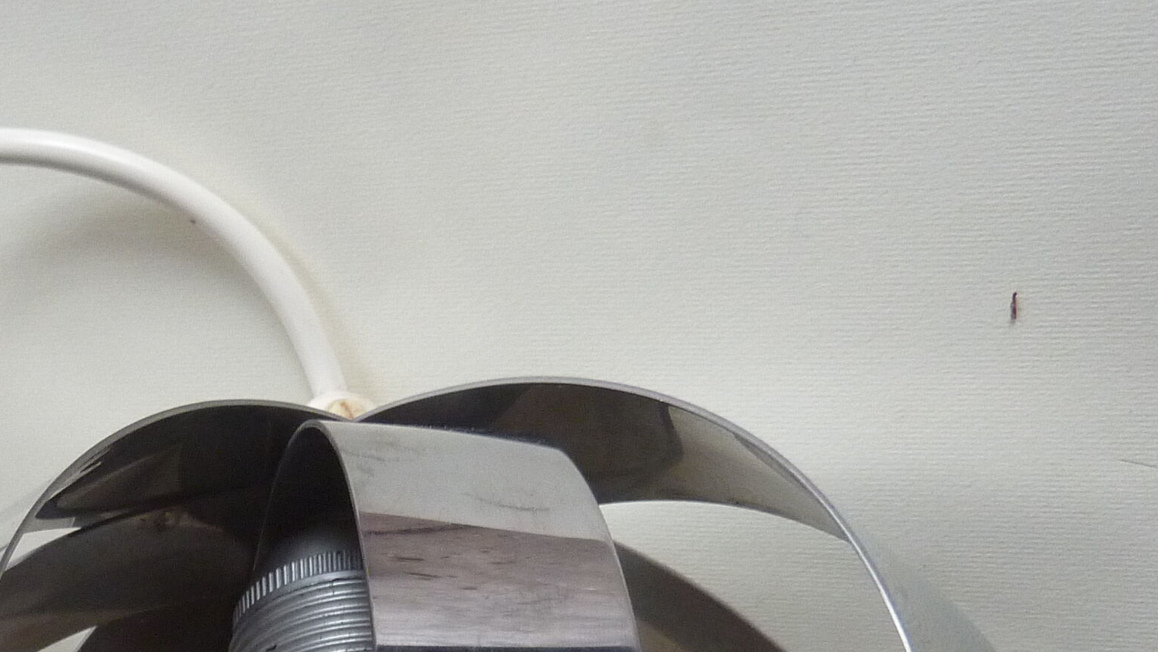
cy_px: 803
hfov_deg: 36.4
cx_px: 147
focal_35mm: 54
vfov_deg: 20.6
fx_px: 1658
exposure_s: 1/30
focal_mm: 4.1
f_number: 3.3
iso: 250
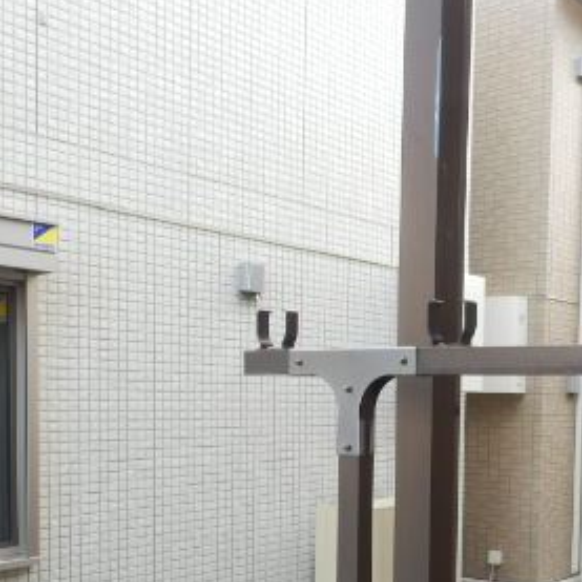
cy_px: 460
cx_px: 349
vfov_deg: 33.7
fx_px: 932
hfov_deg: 34.6
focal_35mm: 49
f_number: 3
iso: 80
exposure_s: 1/30
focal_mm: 4.2
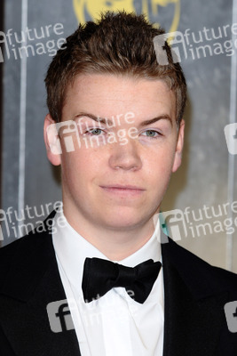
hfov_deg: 5.9
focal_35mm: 232
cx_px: 118
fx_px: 2294
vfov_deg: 8.9
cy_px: 178
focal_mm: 155
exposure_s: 1/250
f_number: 4.5
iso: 320
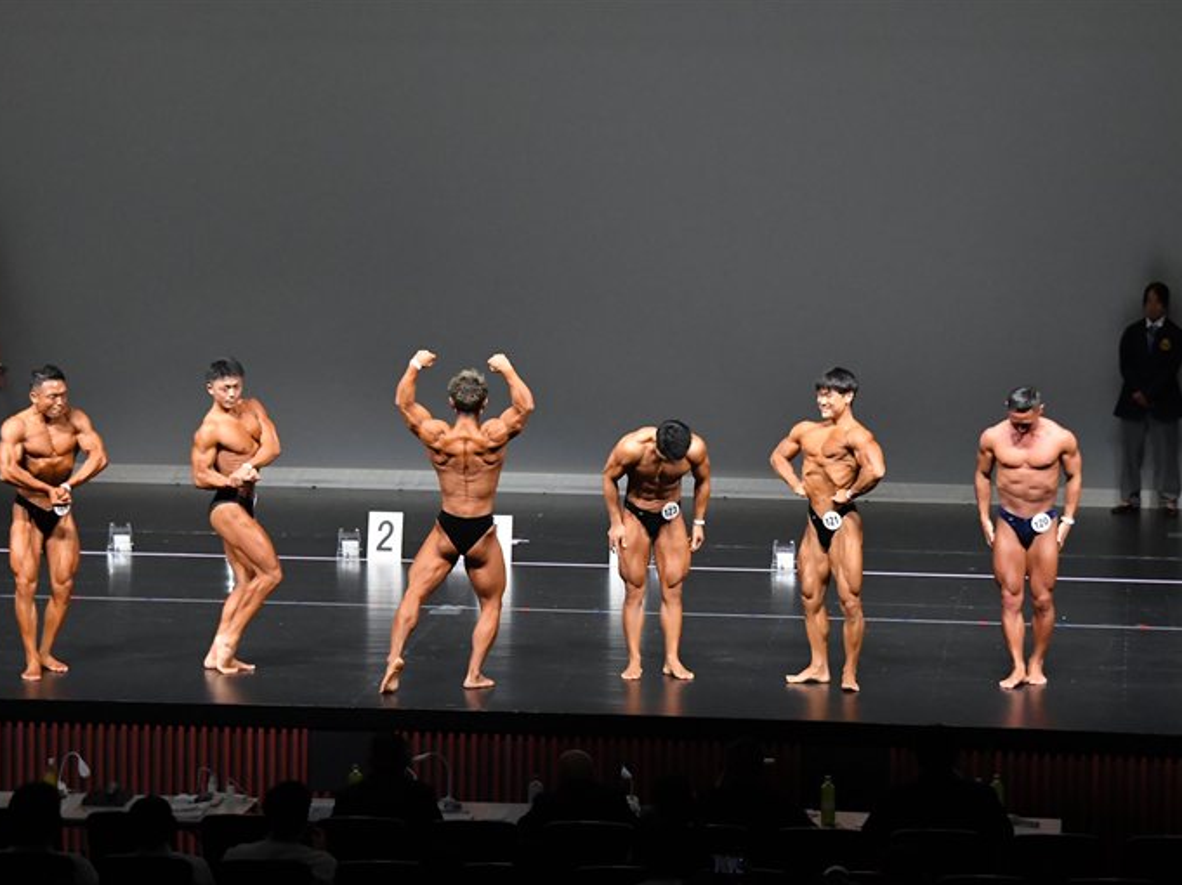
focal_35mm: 139
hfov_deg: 14.2
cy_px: 446
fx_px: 4744
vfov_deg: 10.7
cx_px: 563
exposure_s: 1/400
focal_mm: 85
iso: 5000
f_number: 5.6
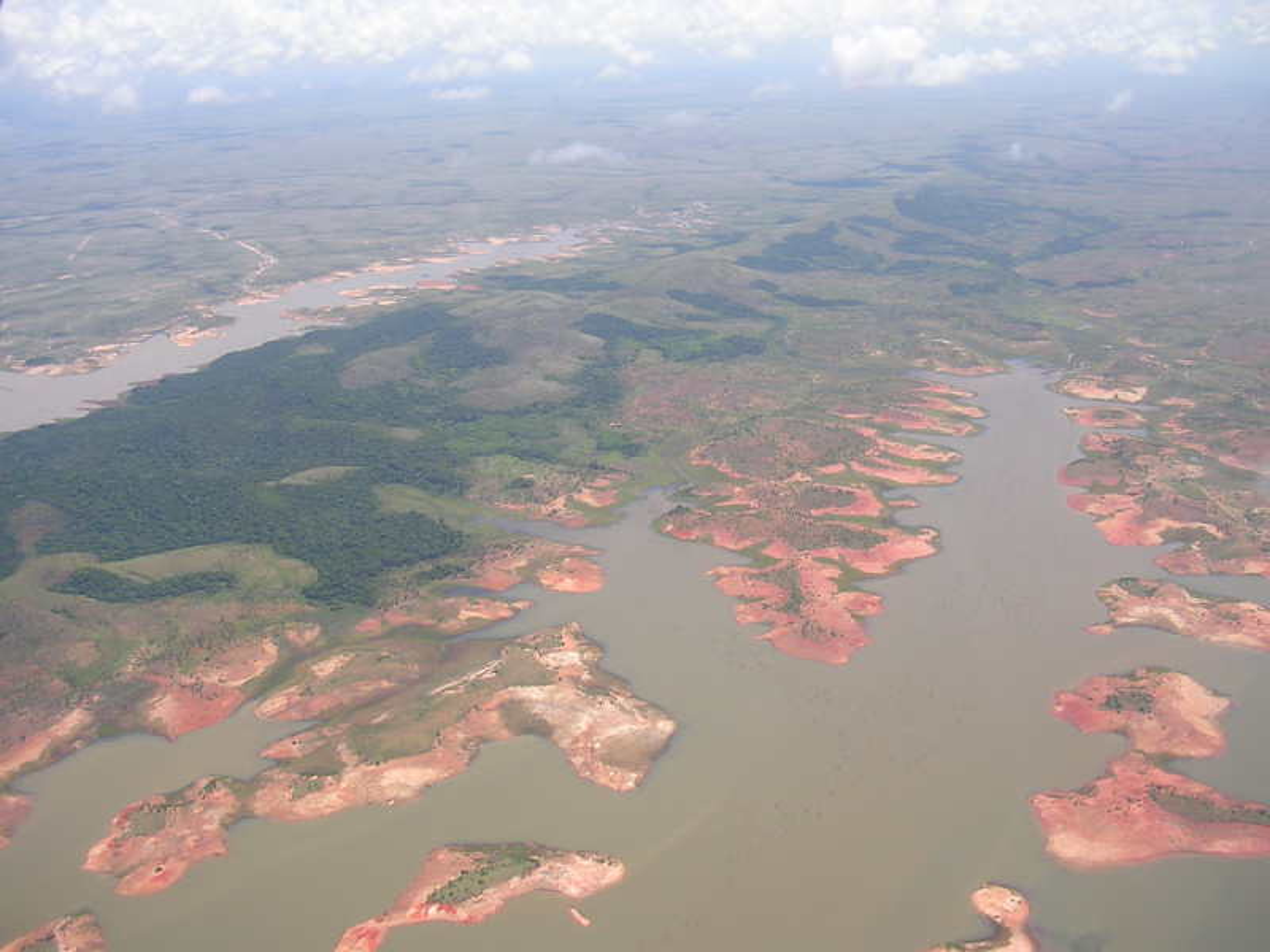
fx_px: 1394
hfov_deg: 49.0
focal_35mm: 38
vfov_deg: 37.7
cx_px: 635
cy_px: 476
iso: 50
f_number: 2.8
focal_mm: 5.8
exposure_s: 1/363
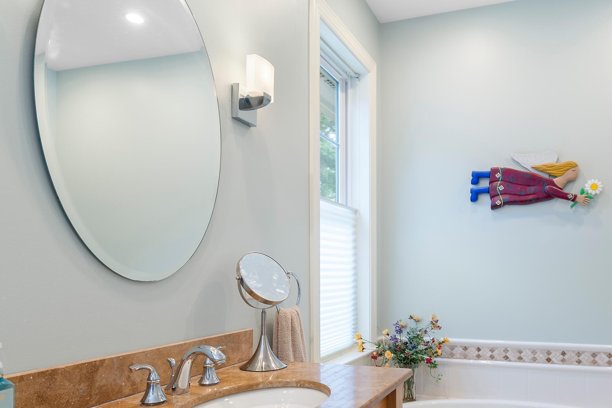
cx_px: 377
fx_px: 459
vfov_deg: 47.2
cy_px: 272
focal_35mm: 27
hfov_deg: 66.5
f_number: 5
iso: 100
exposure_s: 1/3
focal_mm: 13
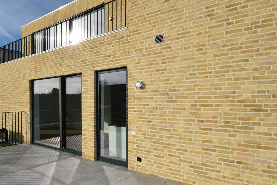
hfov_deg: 66.9
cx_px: 68
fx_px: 192
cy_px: 100
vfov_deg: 51.2
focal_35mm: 25
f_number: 11
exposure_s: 1/200
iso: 100
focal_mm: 10
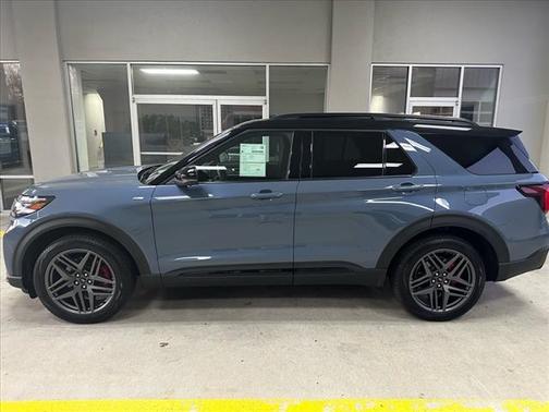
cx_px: 274
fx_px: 381
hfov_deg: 71.6
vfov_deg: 56.8
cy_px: 206
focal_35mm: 24
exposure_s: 1/60
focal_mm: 6.86
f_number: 1.78
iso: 500
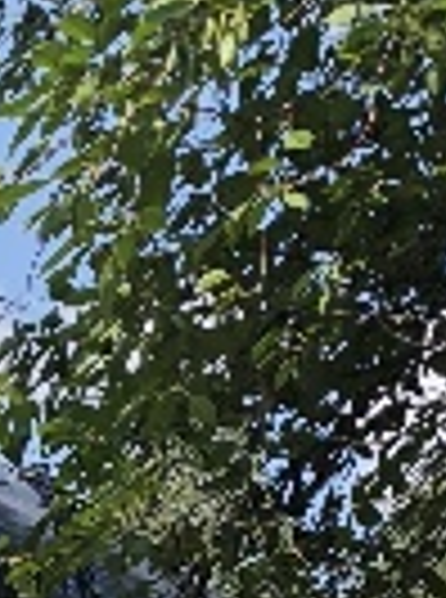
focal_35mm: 152
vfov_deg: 11.3
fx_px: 2624
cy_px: 1317
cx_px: -126
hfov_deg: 9.5
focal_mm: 3.99
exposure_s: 1/960
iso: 20
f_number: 1.8
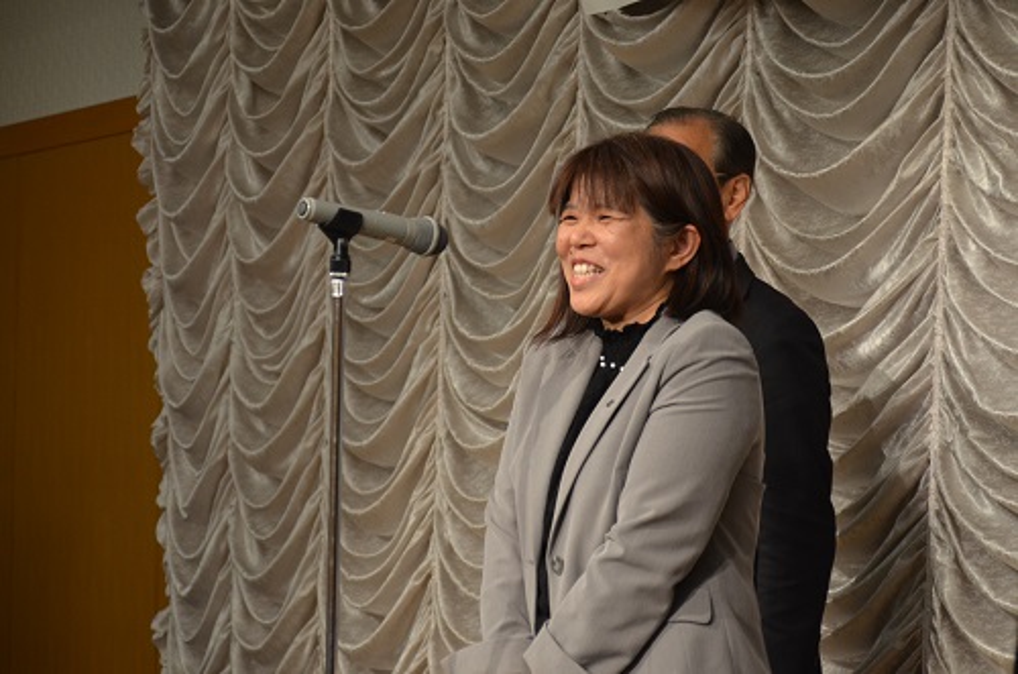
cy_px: 337
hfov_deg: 17.1
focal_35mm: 120
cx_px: 509
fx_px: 3386
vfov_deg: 11.4
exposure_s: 1/125
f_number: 5.6
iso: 900
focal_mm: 80
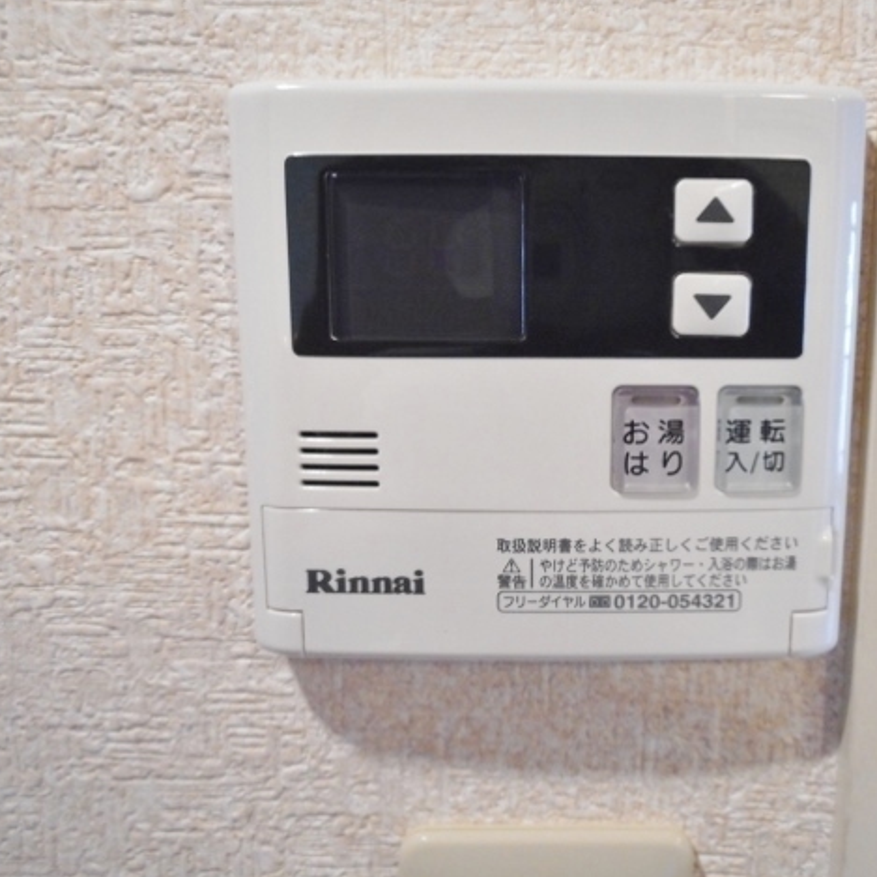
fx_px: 1003
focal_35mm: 35
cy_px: 434
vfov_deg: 47.2
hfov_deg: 46.6
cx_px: 568
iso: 320
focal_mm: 5.2
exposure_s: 1/30
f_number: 4
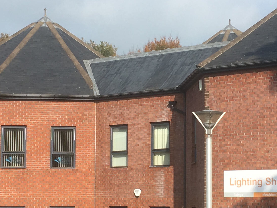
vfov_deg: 14.1
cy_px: 129
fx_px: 840
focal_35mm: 105
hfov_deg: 18.7
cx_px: 176
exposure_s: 1/1261
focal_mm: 4.15
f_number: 2.2
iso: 25
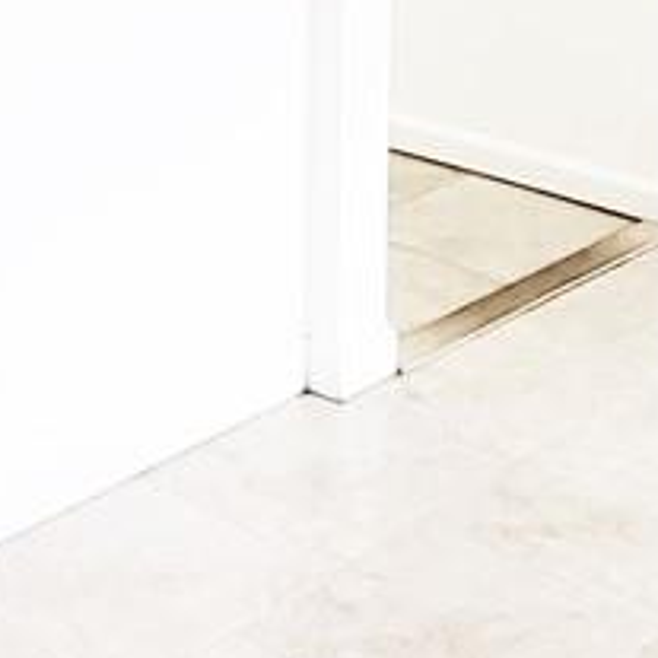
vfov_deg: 17.9
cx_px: 235
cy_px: -267
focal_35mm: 89
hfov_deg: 19.5
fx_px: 1914
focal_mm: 1.74
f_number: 2.2
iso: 125
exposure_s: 1/60
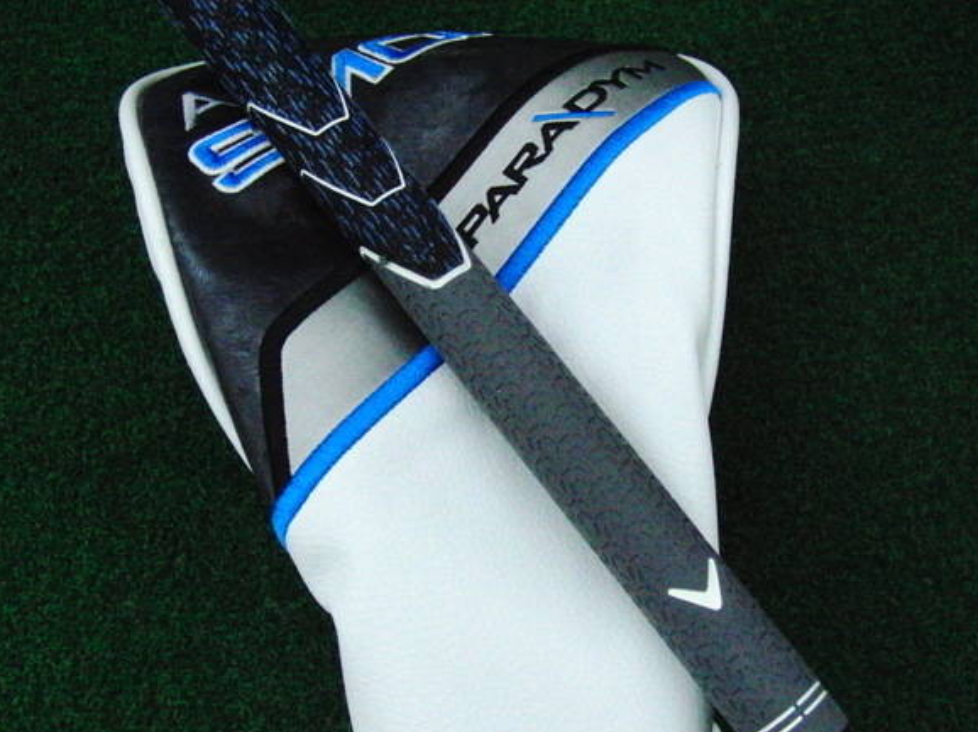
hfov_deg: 45.8
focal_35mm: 41
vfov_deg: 35.1
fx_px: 1158
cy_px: 379
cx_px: 509
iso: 3200
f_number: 3.6
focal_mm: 6.42
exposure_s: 1/800
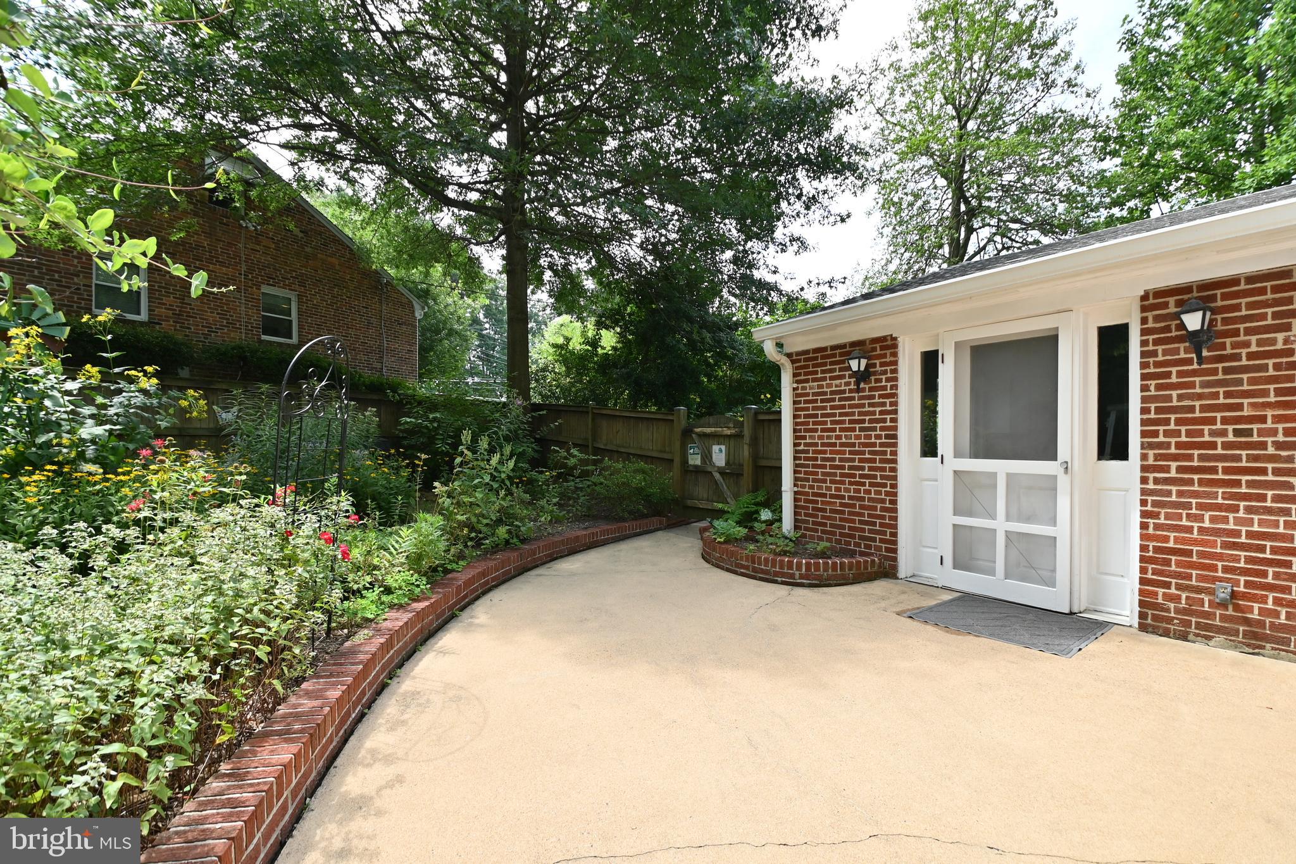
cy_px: 432
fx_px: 540
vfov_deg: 77.3
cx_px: 648
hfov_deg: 100.4
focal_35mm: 15
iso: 100
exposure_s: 1/125
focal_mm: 10
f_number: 7.1
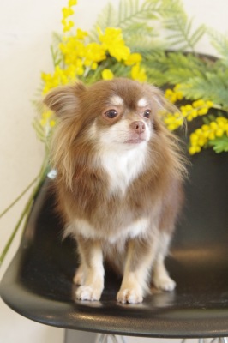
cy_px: 172
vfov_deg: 24.8
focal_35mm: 82
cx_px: 114
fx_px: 780
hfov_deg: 16.6
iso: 3200
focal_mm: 55
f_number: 4.5
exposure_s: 1/100
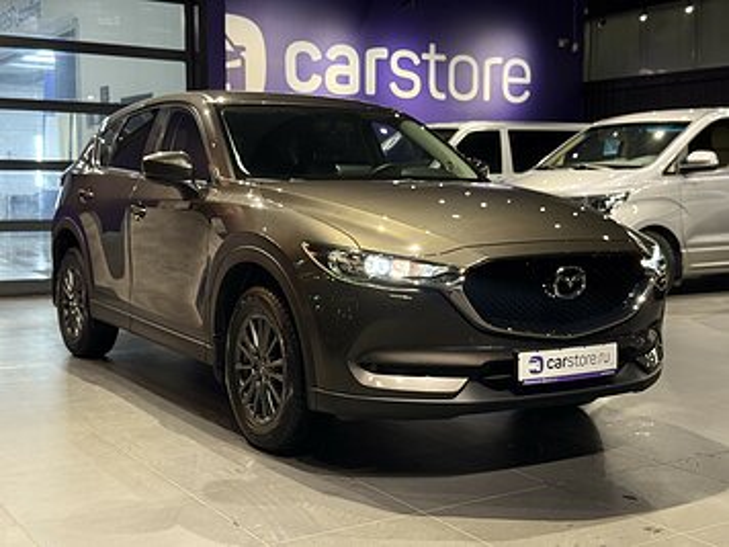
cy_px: 274
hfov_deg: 39.7
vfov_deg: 30.3
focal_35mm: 48
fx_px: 1011
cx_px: 364
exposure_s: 1/50
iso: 160
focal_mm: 6.76
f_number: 1.78
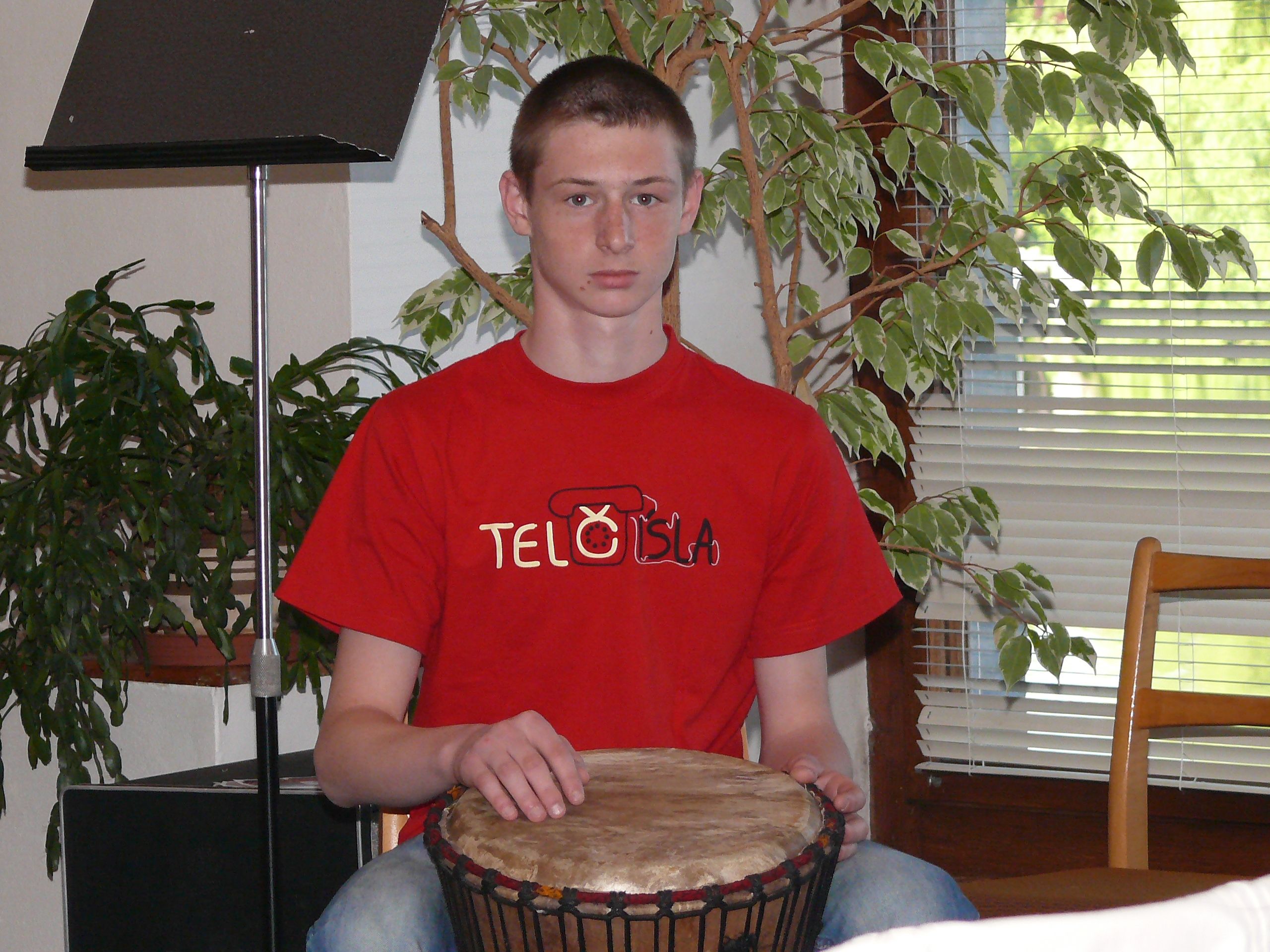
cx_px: 635
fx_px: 6420
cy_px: 476
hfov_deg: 11.3
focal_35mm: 175
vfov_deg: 8.5
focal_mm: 26
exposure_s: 1/200
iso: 200
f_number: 3.6
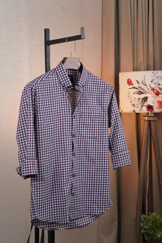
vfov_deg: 23.9
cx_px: 81
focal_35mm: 85
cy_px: 122
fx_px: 574
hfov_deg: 16.1
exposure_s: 1/160
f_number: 10
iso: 2500
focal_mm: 85
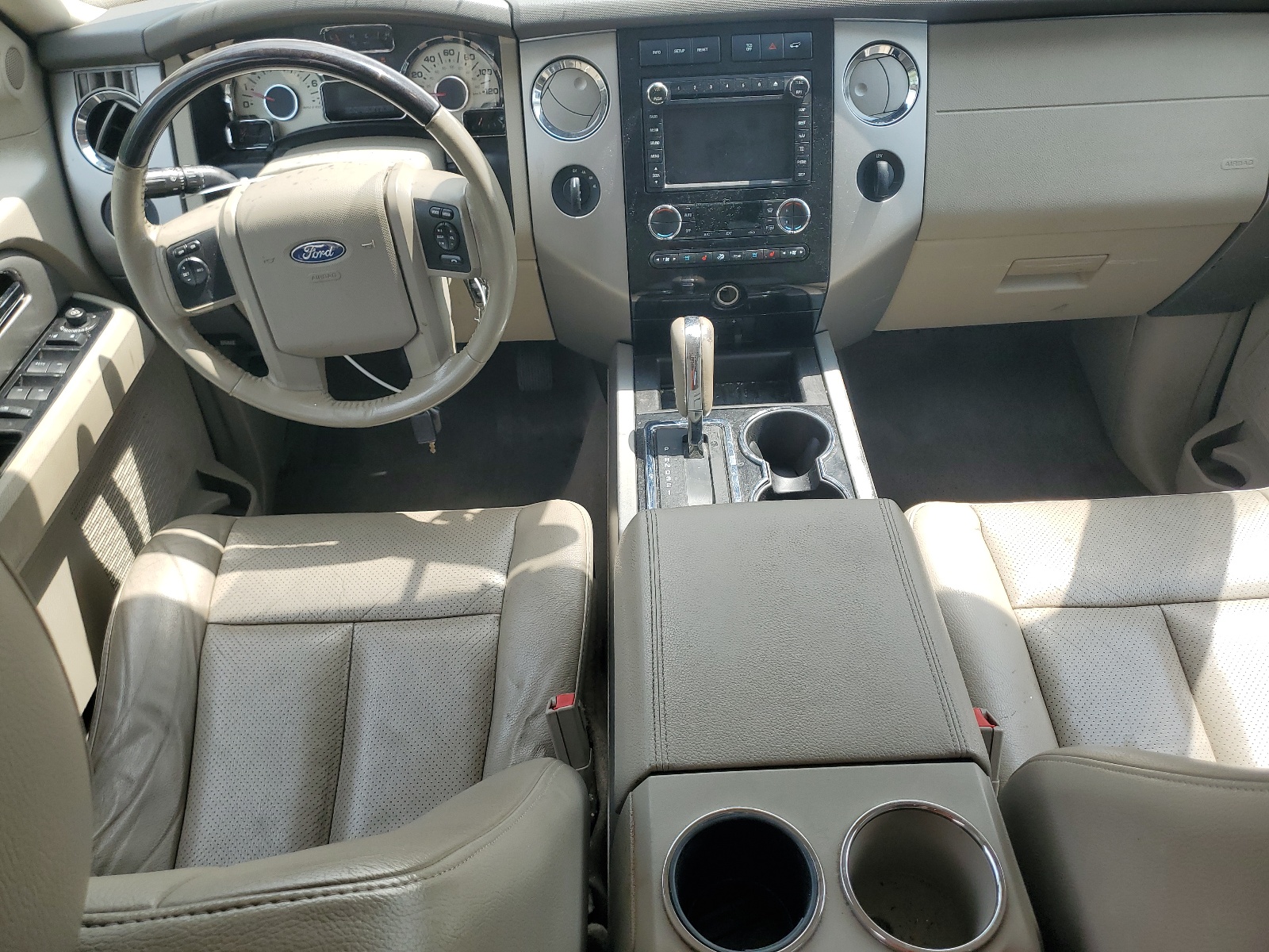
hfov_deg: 67.3
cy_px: 476
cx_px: 634
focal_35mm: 26
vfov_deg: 53.1
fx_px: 953
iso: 50
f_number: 1.5
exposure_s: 1/625
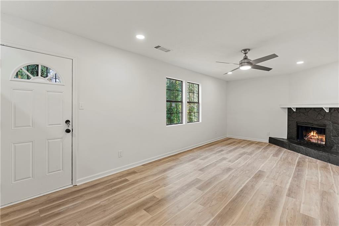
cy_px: 113
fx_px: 151
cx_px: 170
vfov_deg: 73.8
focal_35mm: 16
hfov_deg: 96.7
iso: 200
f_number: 10
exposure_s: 1/1.25
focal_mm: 16
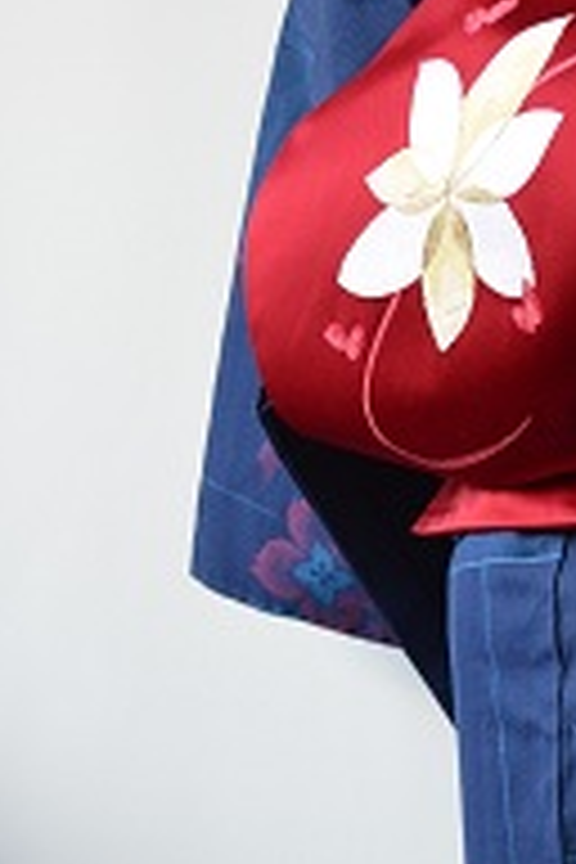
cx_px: 603
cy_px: 666
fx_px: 3552
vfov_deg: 13.8
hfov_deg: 9.2
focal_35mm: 148
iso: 400
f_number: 5
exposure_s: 1/60
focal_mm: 34
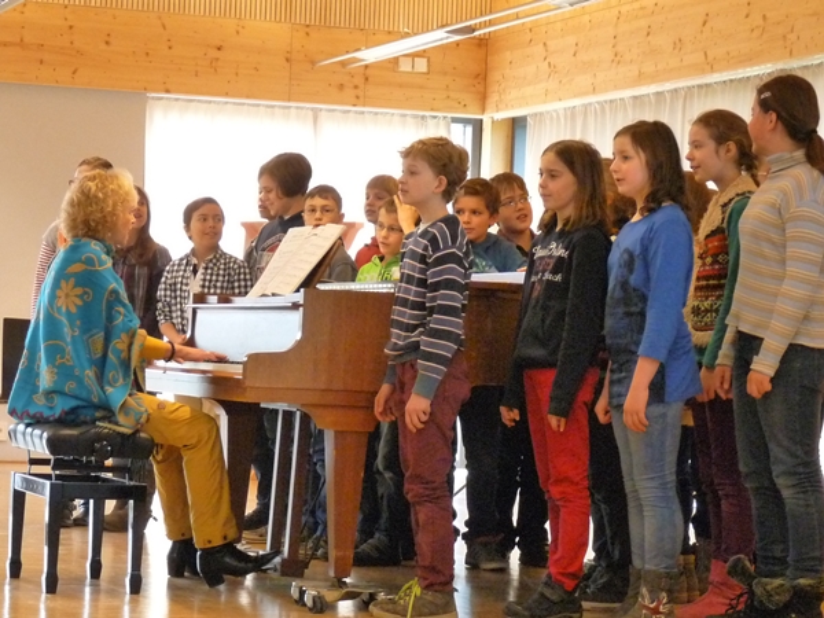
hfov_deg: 18.4
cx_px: 412
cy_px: 309
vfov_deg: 13.8
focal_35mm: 107
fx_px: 2547
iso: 800
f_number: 3.4
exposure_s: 1/50
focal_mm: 13.3
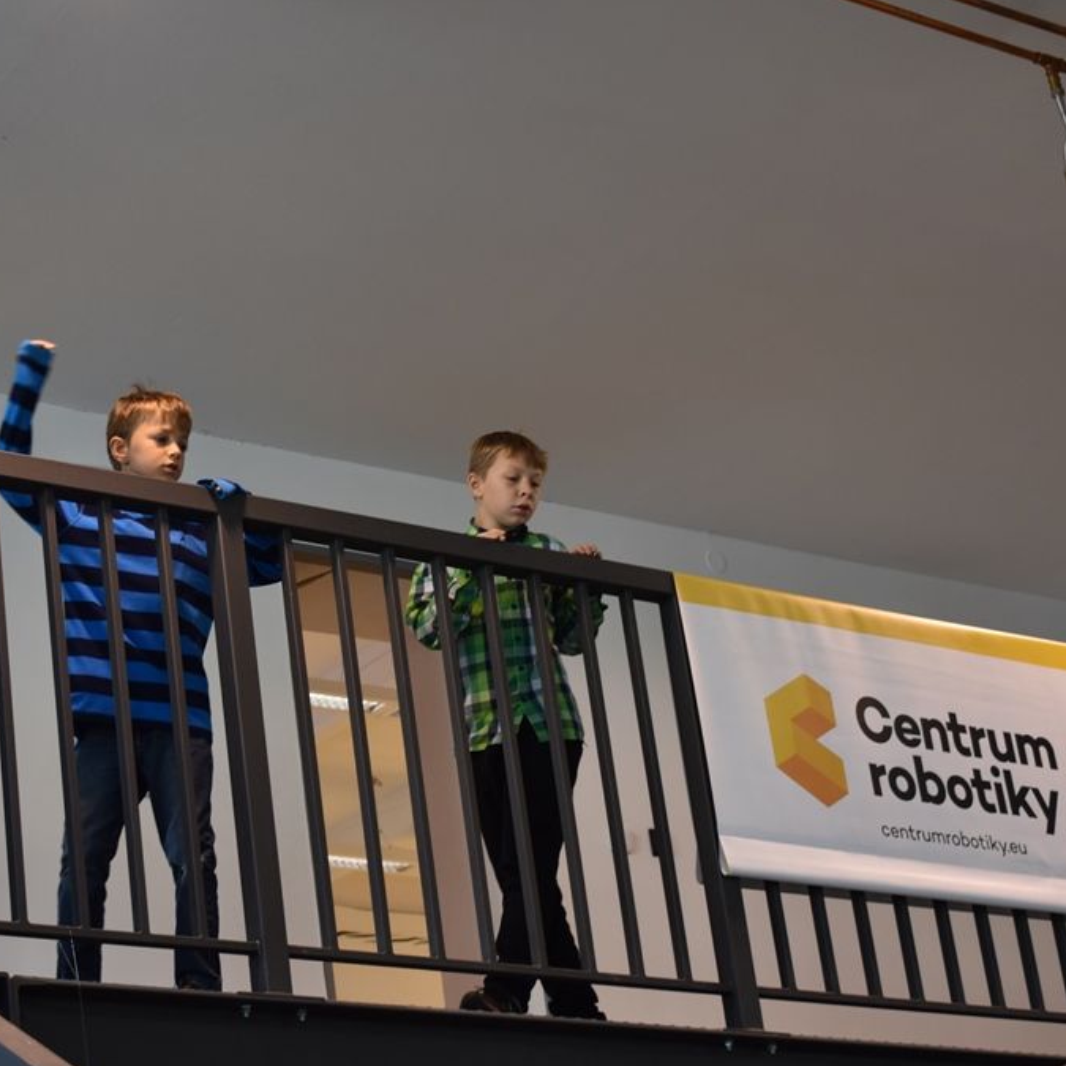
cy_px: 535
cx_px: 384
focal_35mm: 89
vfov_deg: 19.5
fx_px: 3101
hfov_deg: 19.5
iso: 450
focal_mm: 46
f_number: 5.3
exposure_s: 1/80
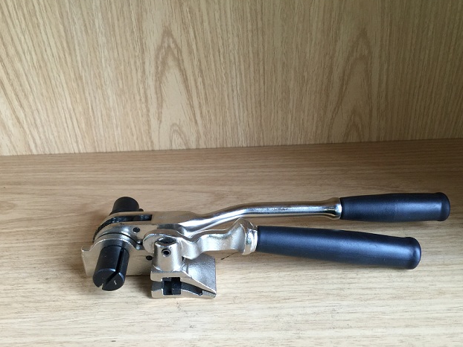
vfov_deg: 44.1
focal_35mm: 32
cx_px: 243
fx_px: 428
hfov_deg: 56.8
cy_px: 181
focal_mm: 4.15
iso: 50
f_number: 2.2
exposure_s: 1/15
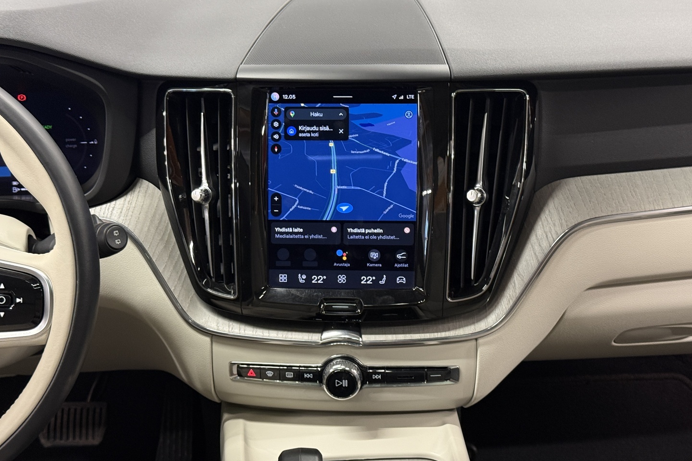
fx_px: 961
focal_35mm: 50
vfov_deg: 27.0
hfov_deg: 39.6
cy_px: 237
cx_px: 346
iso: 200
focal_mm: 6.76
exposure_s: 1/50
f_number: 1.78
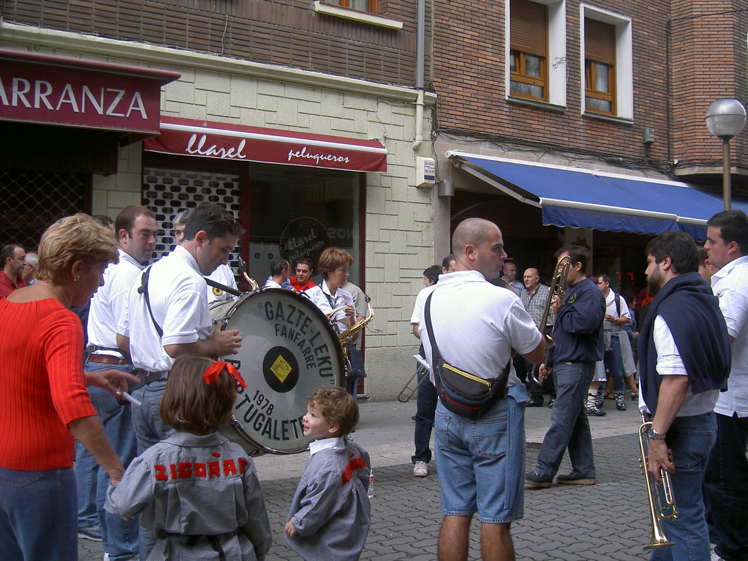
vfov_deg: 36.8
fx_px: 843
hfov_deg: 47.9
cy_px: 280
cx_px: 374
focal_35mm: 39
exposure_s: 1/132
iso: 100
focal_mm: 8
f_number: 2.8
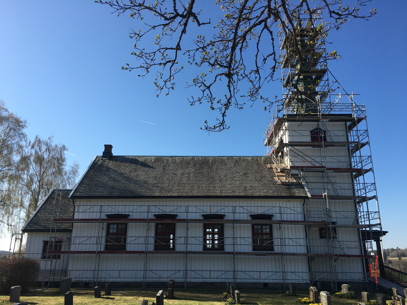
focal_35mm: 29
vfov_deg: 48.2
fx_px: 341
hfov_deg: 61.7
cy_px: 152
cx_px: 204
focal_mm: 4.15
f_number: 2.2
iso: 25
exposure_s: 1/1221
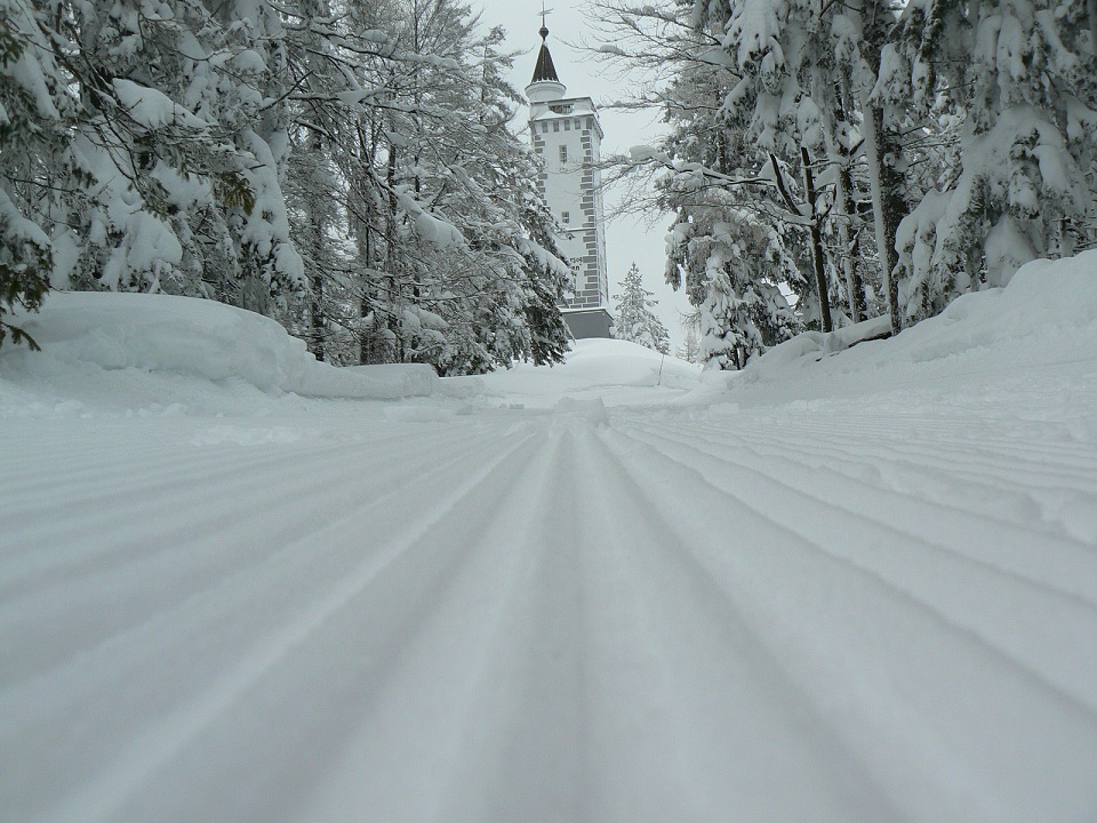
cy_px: 412
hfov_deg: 51.4
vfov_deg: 39.7
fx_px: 1141
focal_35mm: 36
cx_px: 548
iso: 80
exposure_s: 1/400
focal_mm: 6
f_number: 5.6
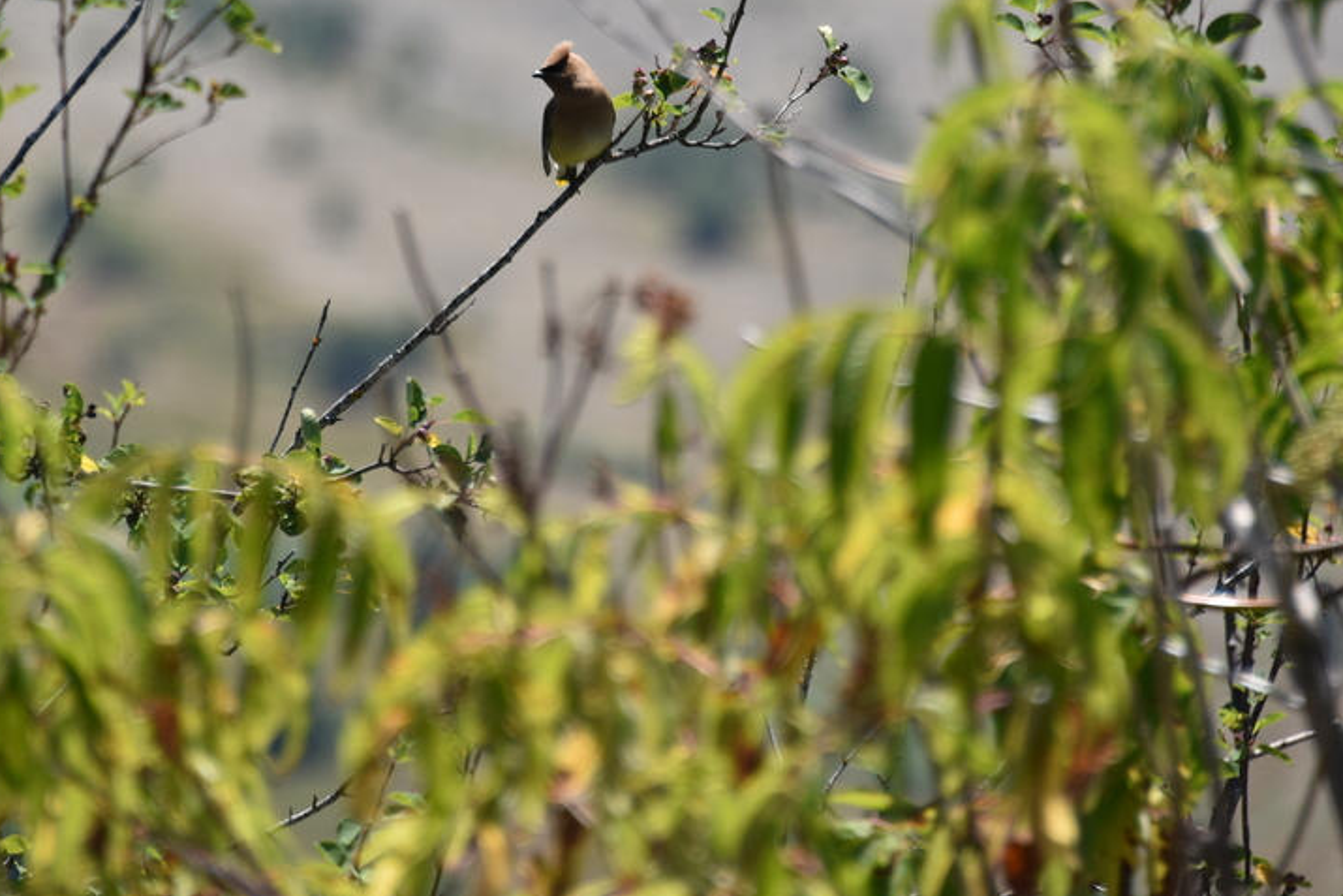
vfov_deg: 2.6
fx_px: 20036
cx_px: 592
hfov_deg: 3.8
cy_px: 103
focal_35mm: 537
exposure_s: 1/640
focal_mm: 300
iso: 200
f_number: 5.6
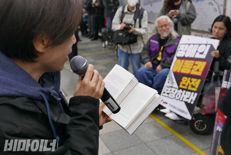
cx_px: 116
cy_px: 78
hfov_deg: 45.4
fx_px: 276
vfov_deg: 31.3
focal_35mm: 43
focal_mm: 19.3
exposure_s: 1/100
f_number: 2.5
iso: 400
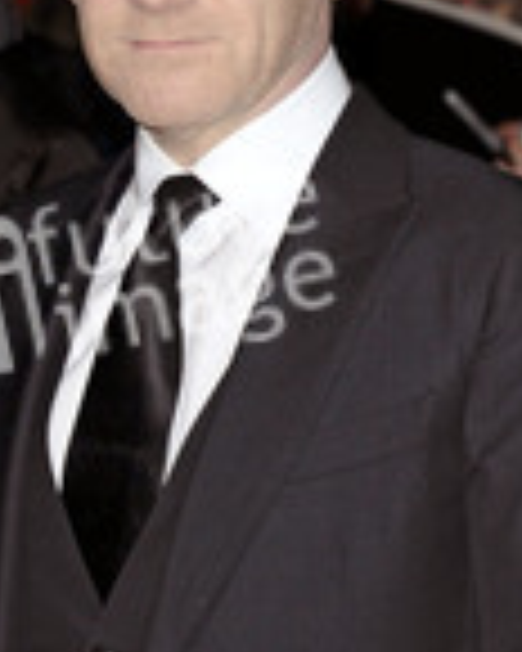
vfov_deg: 5.8
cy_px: 508
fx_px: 6469
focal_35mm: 335
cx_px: 236
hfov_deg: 4.6
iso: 640
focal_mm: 86
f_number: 4.5
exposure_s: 1/250
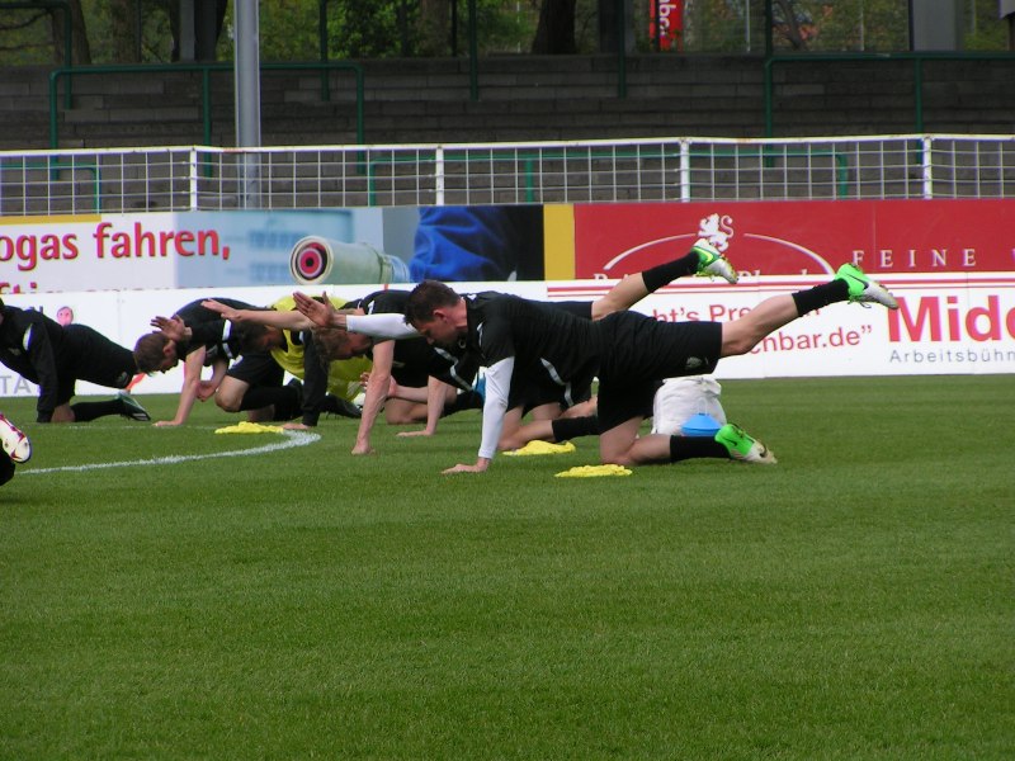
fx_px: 7946
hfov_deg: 7.3
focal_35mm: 271
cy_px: 380
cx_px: 508
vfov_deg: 5.5
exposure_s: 1/400
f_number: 5
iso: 50
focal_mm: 41.4
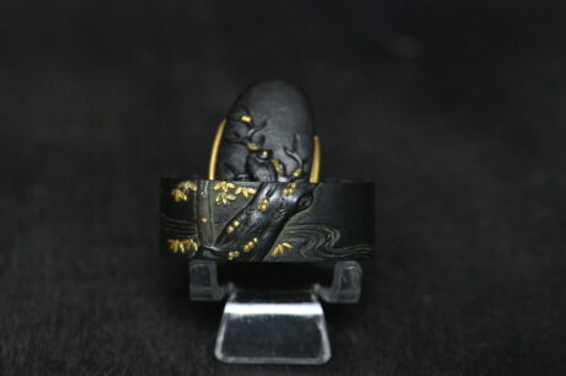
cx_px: 283
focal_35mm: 105
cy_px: 188
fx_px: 1650
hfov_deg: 19.5
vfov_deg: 13.0
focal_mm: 105
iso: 8000
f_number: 10
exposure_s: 1/125
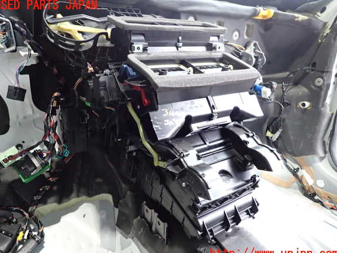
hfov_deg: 67.3
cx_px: 166
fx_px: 253
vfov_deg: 53.1
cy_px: 130
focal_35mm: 26
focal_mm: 4.5
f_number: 2
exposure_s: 1/30
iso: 400
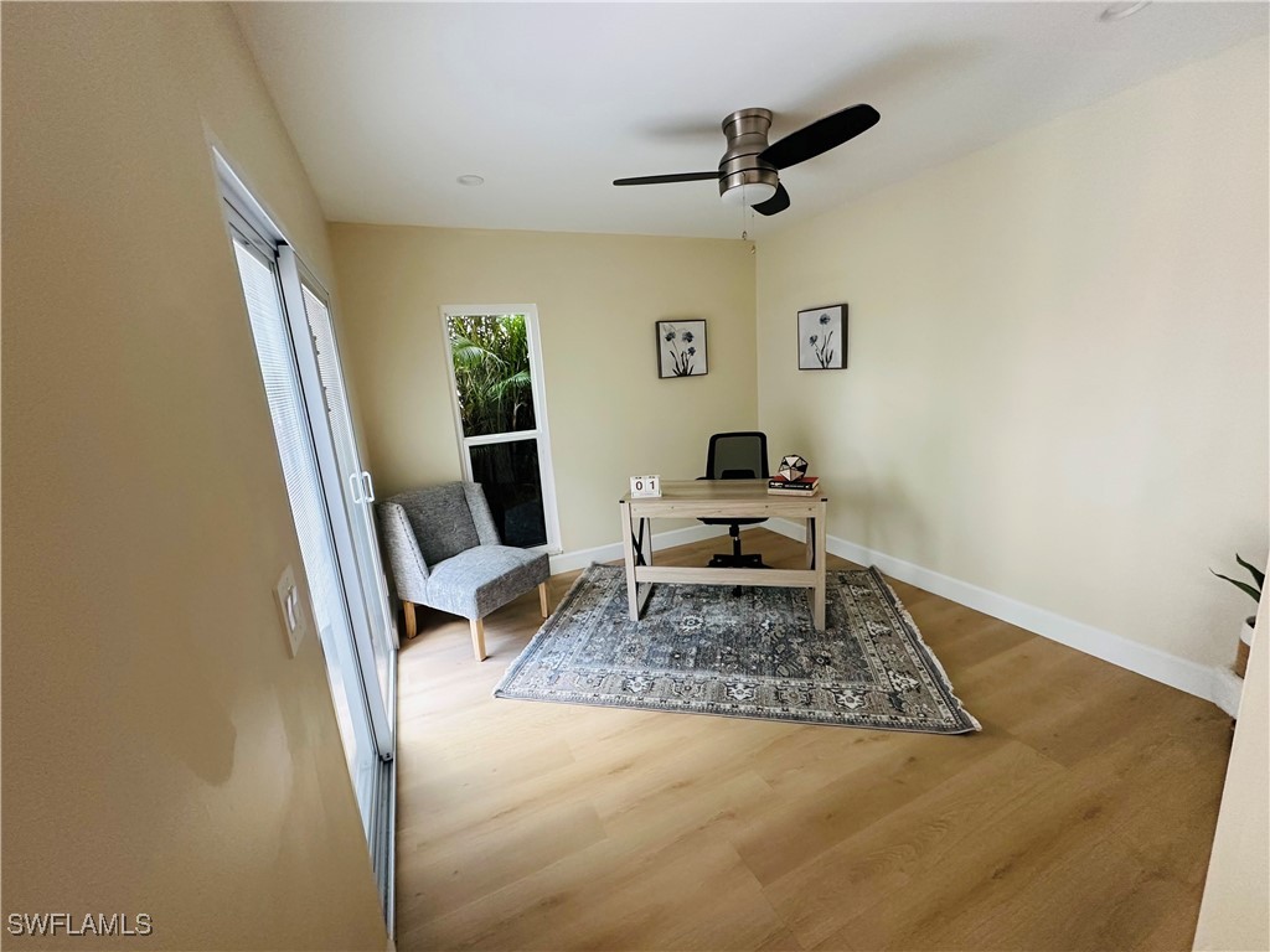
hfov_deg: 102.1
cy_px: 476
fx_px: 514
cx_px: 635
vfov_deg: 85.7
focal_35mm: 14
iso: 320
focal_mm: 2.22
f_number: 2.2
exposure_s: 1/99
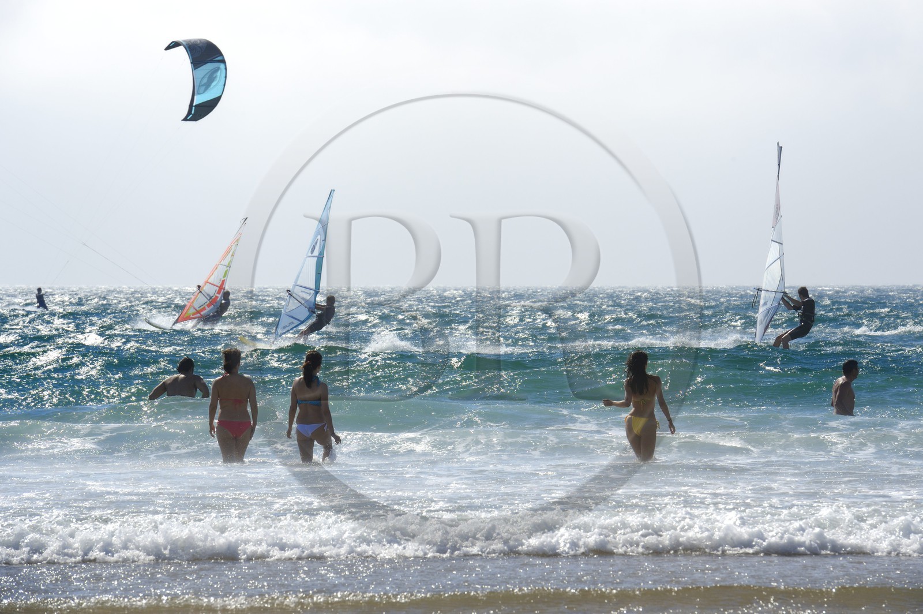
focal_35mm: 200
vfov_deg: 6.9
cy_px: 307
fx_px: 5123
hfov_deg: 10.3
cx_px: 462
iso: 200
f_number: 13
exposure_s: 1/500
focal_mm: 200
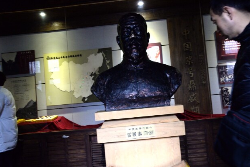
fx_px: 243
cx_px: 137
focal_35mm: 35
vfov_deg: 37.8
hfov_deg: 54.4
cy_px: 88
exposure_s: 1/15
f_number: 8
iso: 3200
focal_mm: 31
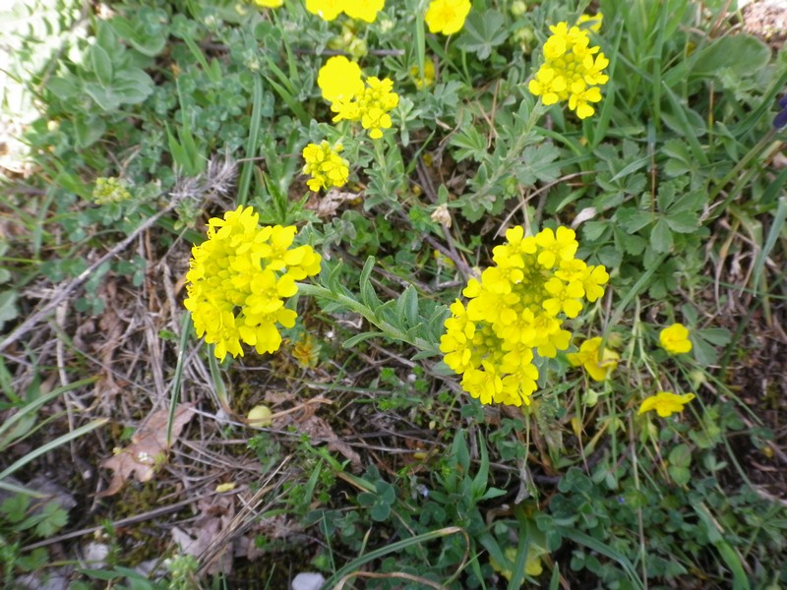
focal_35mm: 35
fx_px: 796
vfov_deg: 40.7
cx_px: 394
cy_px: 295
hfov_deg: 52.6
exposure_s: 1/100
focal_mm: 6.36
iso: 125
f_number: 3.9
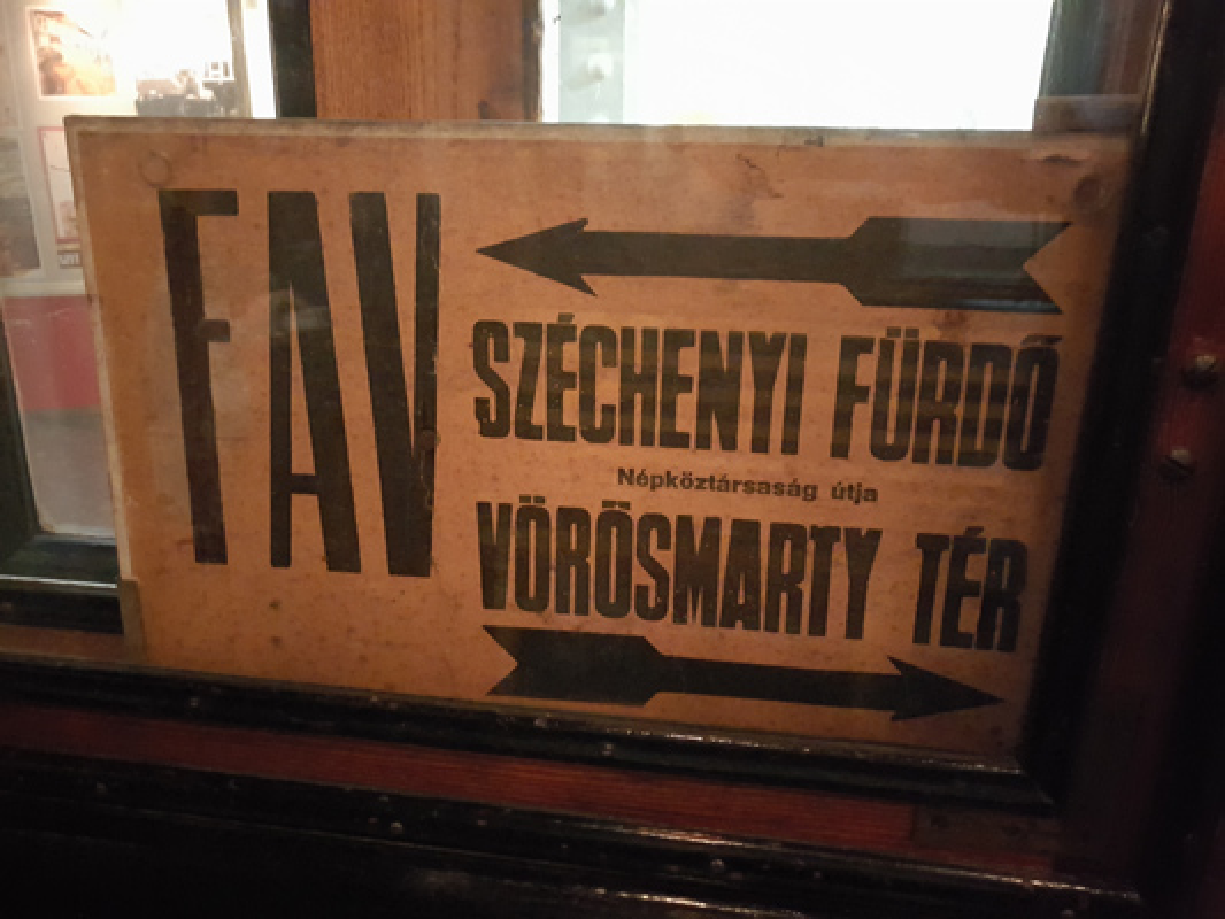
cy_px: 460
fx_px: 1097
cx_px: 612
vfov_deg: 45.5
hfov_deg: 58.3
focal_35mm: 31
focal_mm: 4.73
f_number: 2.2
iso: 1600
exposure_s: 1/14
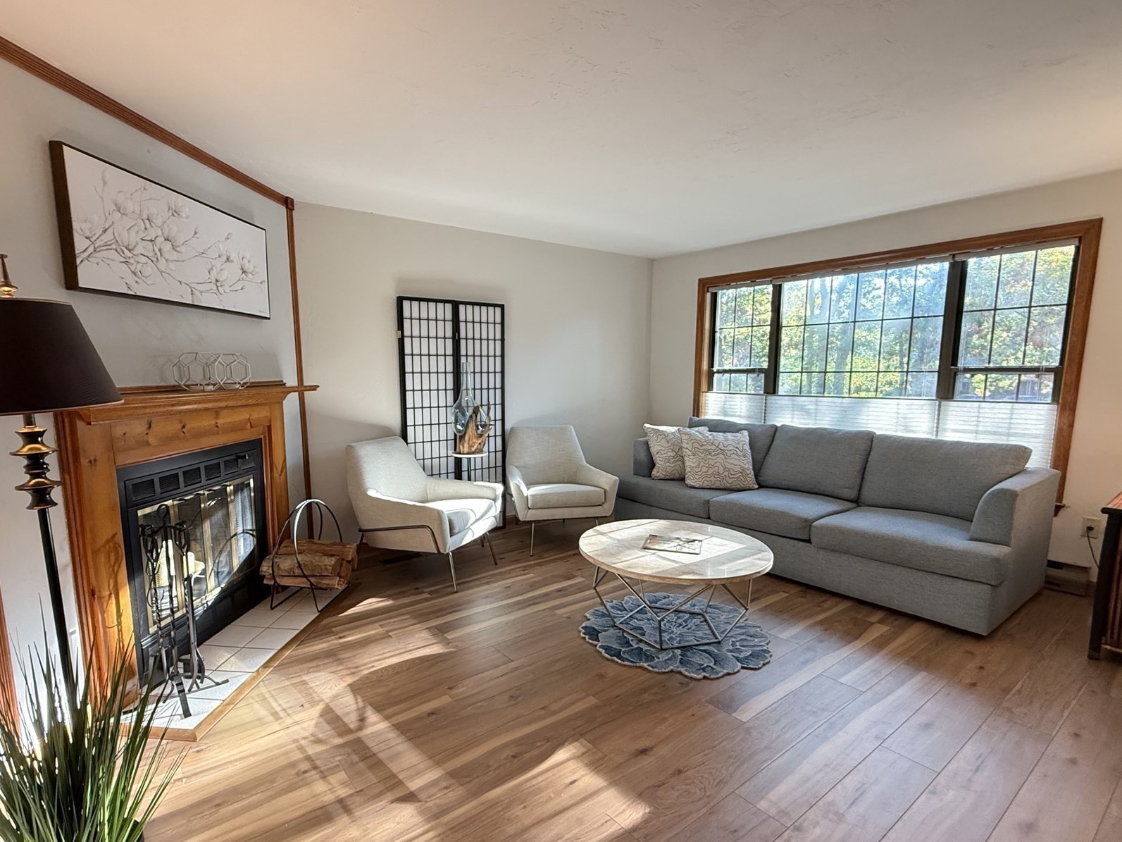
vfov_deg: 71.5
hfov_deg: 87.6
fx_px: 583
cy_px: 458
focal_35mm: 18
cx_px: 524
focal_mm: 2.22
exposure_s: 1/60
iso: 400
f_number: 2.2
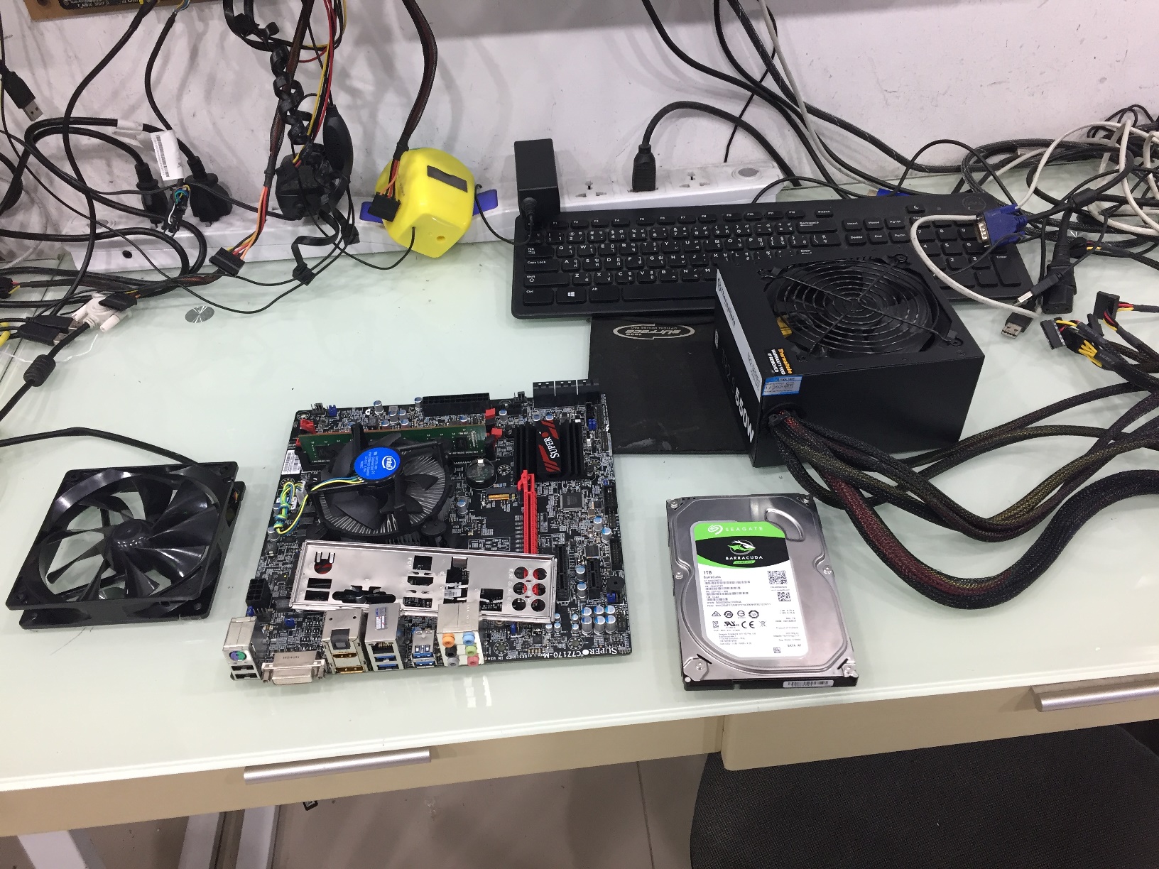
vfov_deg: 48.2
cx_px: 580
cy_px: 434
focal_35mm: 29
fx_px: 971
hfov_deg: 61.7
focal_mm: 4.15
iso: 100
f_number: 2.2
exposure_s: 1/33
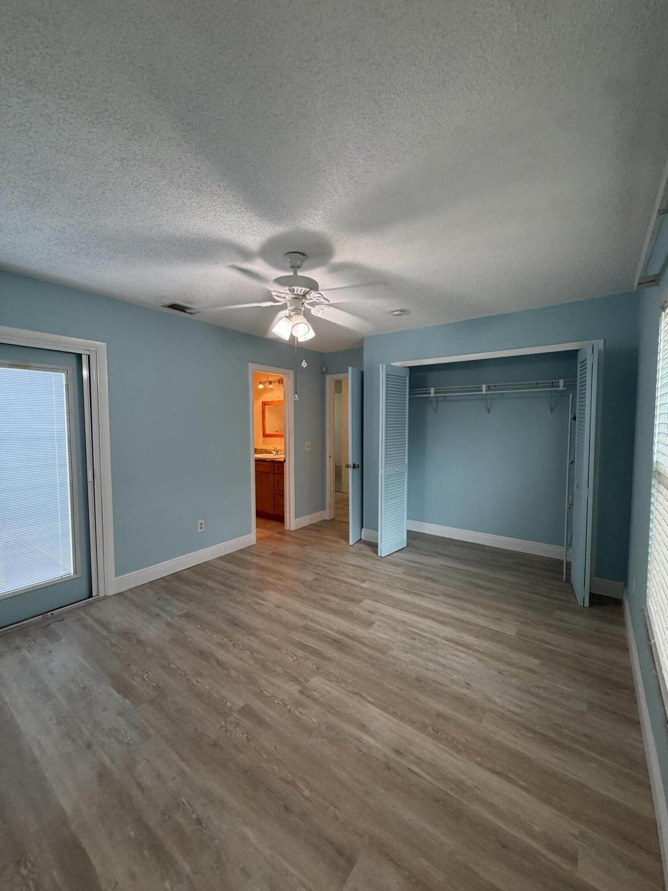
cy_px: 446
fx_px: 360
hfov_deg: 85.7
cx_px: 334
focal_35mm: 14
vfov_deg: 102.1
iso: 200
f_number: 2.2
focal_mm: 2.22
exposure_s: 1/60
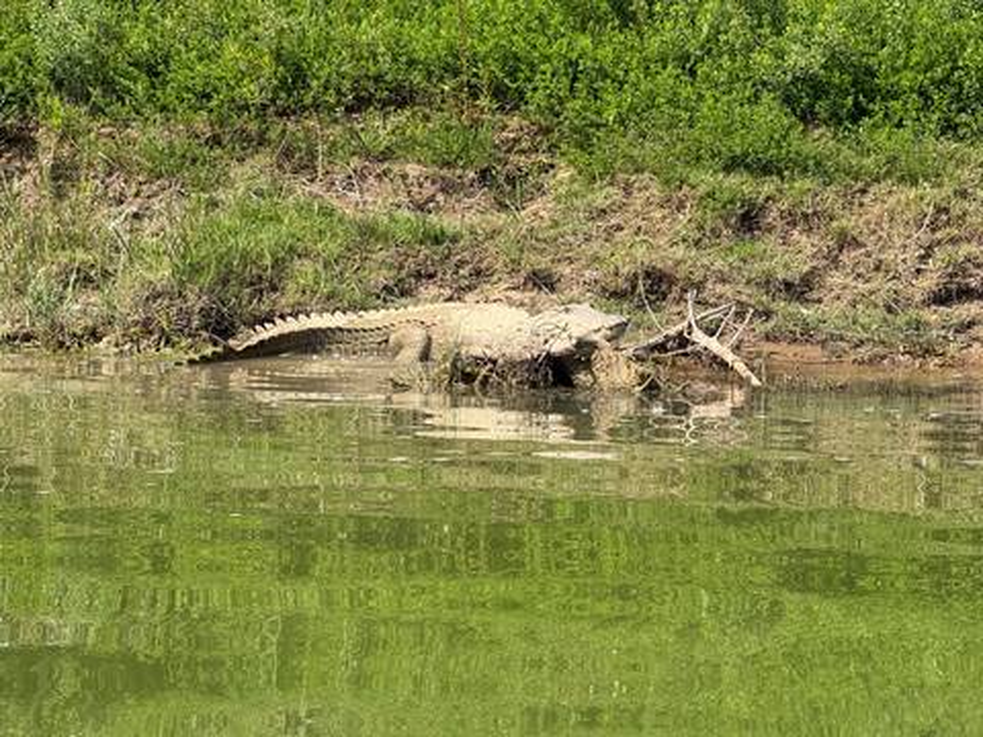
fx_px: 3408
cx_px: 492
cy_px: 368
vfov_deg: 12.3
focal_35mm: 120
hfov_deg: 16.4
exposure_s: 1/891
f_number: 2.8
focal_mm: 15.66
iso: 50
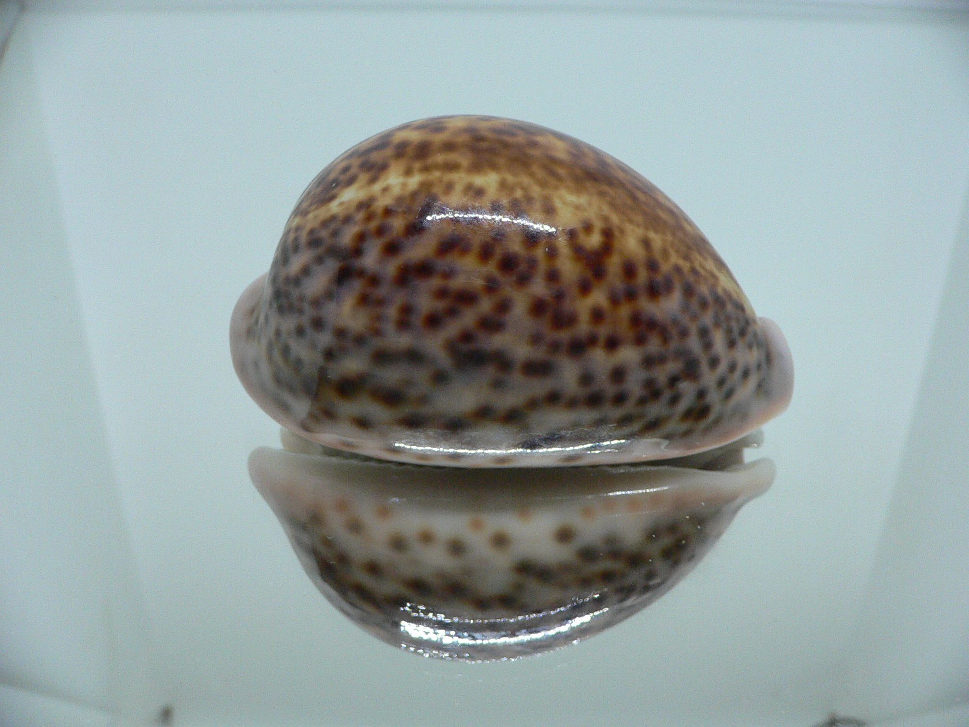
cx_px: 484
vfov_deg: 40.7
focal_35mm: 35
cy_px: 364
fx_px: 980
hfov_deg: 52.6
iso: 200
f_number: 2.8
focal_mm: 4.6
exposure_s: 1/60
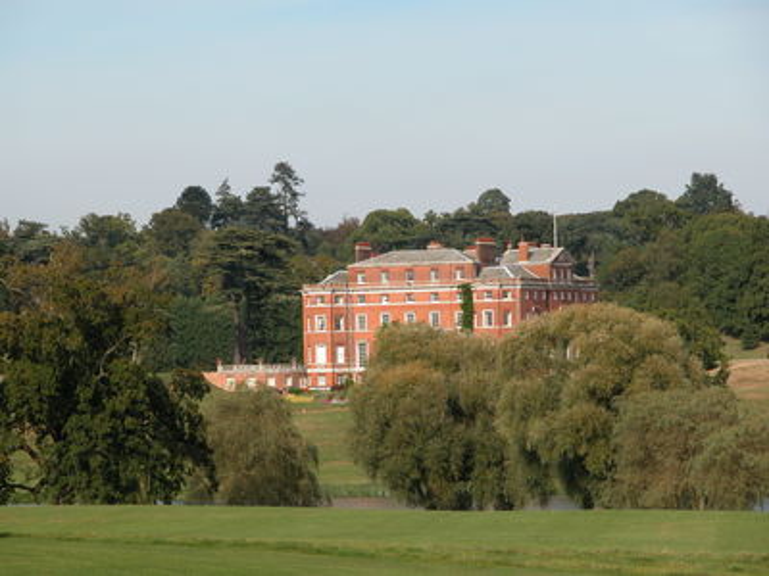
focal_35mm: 188
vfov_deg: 7.9
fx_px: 4176
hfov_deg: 10.5
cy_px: 288
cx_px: 384
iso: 100
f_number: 5.7
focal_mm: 48.5
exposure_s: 1/377
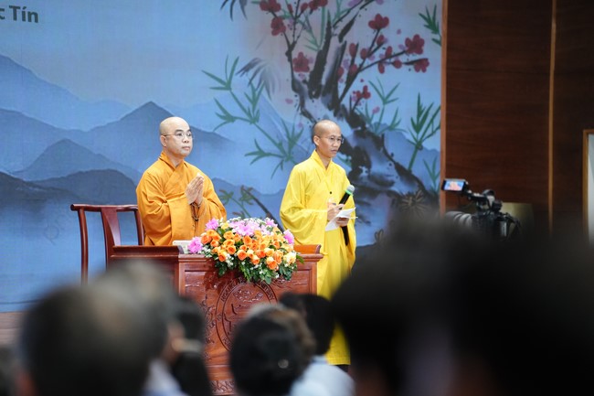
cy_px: 198
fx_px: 2474
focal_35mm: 150
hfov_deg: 13.7
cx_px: 297
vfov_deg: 9.1
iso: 4000
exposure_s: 1/200
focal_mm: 150
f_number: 2.8
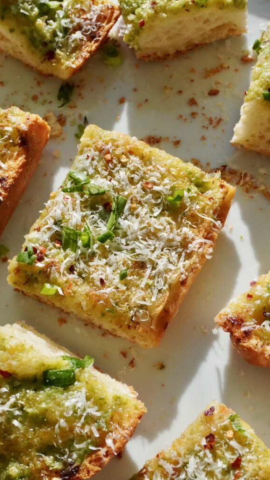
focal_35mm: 57
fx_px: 725
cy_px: 240
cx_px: 121
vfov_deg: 36.6
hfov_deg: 21.1
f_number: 9
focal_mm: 36
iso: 2500
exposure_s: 1/4000
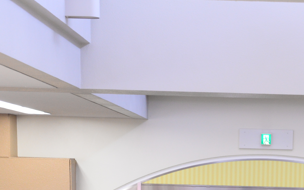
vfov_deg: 10.1
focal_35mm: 125
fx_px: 1036
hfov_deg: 16.5
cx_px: 280
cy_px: 300
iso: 1250
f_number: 5.6
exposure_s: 1/125
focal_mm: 40
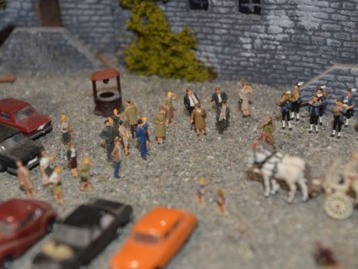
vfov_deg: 16.6
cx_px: 168
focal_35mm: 89
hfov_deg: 22.0
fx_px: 919
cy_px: 123
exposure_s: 1/60
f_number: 4.5
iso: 720
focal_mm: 35
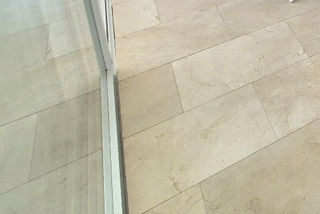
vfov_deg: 23.2
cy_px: -129
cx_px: 442
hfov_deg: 31.4
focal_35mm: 43
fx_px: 382
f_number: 2.2
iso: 160
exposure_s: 1/2000
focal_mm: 2.2
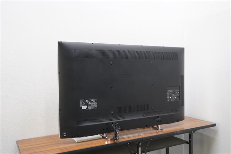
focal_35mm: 34
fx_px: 221
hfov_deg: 55.1
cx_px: 116
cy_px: 77
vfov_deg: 38.4
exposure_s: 1/40
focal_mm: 23
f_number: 4
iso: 200
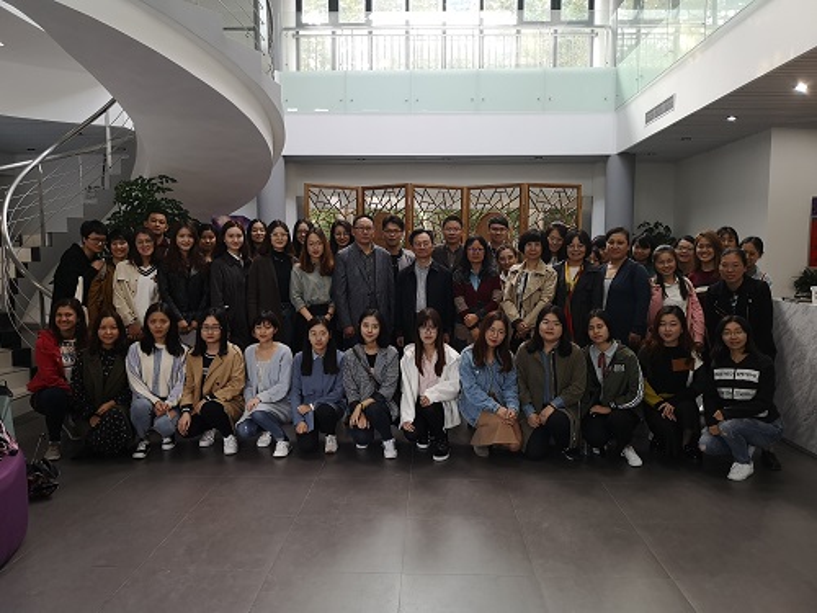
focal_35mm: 27
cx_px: 408
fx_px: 637
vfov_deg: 51.4
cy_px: 306
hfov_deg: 65.3
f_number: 1.8
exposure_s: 1/50
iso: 160
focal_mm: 3.95
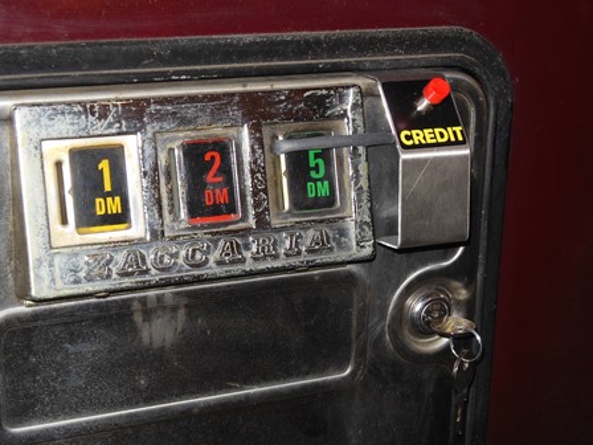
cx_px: 296
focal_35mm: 66
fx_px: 1131
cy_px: 222
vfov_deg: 22.3
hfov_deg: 29.4
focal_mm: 11.7
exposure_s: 1/60
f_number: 4.3
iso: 200
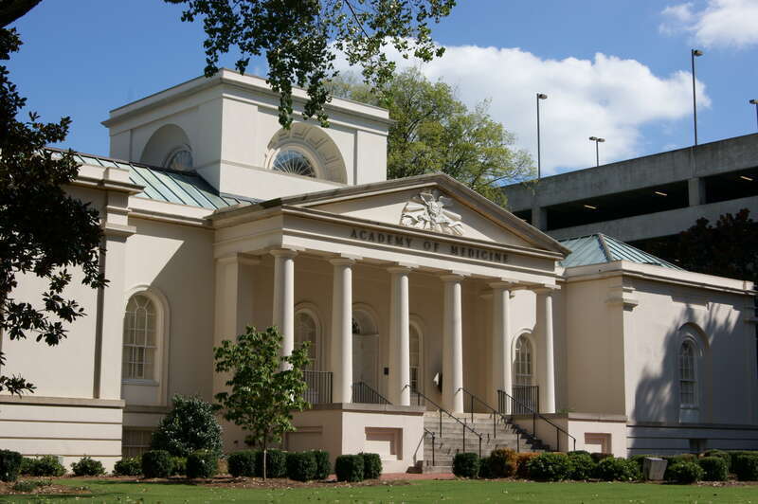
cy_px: 252
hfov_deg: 37.9
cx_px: 379
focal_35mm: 52
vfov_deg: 25.7
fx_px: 1104
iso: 200
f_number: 16
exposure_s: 1/160
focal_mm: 35
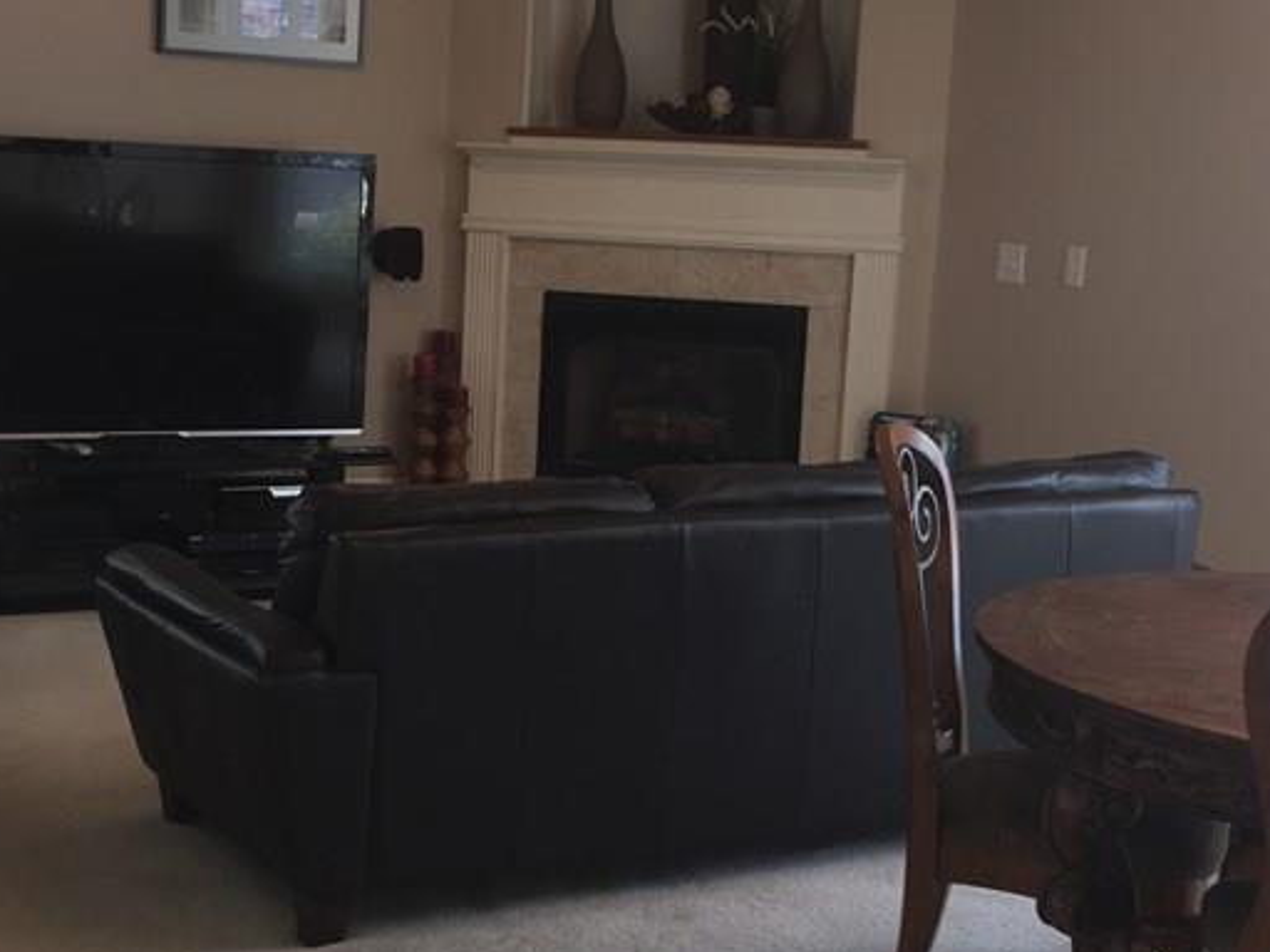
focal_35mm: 58
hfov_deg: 33.1
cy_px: 550
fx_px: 2128
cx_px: 516
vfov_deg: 25.2
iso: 25
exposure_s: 1/33
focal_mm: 4.15
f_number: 2.2
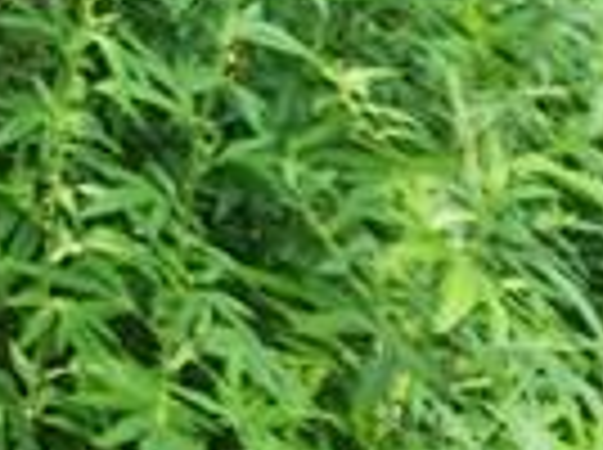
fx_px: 3060
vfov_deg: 7.6
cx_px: -1534
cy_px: -783
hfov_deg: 8.3
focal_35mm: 176
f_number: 1.8
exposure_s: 1/180
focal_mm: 6.4
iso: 40
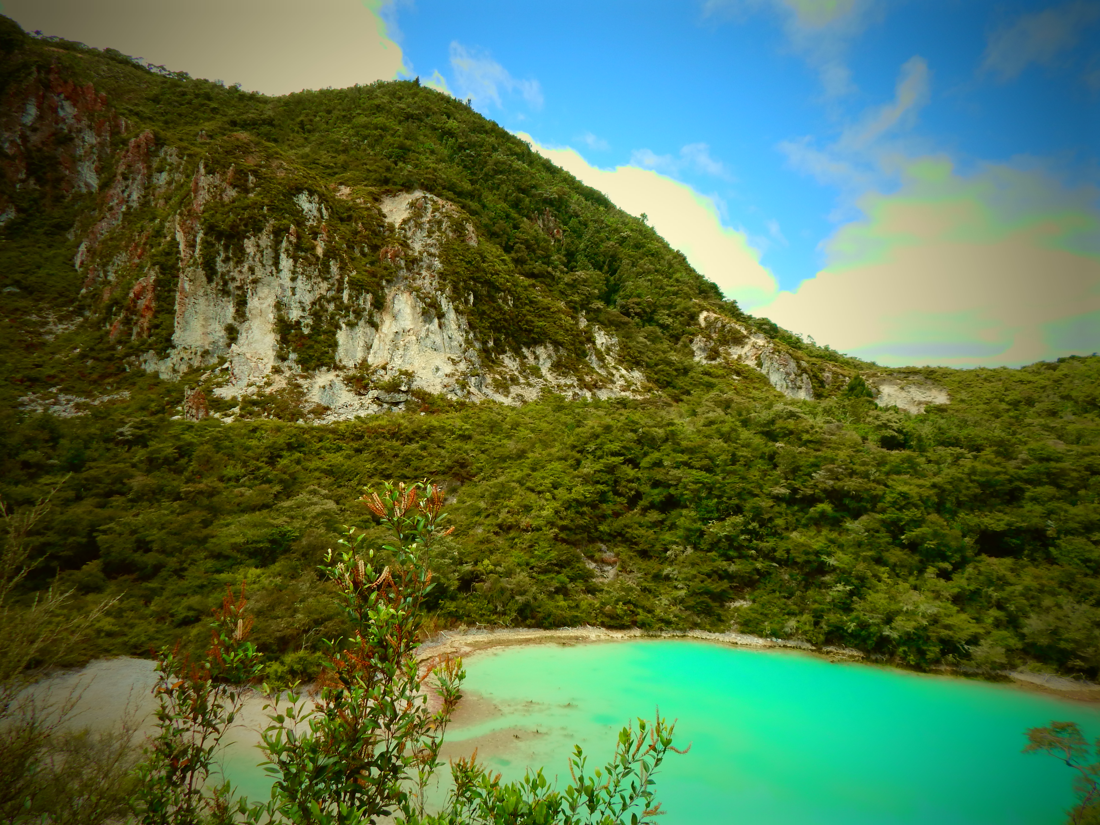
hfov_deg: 76.4
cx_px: 550
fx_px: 699
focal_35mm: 22
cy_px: 412
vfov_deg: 61.1
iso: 125
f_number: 3
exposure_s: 1/1250
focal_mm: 4
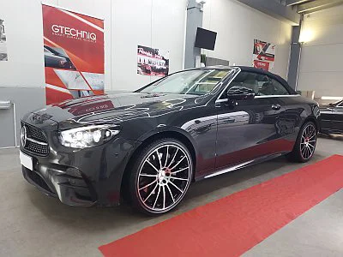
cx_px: 172
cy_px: 128
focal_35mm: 24
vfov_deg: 56.8
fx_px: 238
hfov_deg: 71.6
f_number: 1.8
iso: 100
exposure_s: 1/50
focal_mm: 5.23
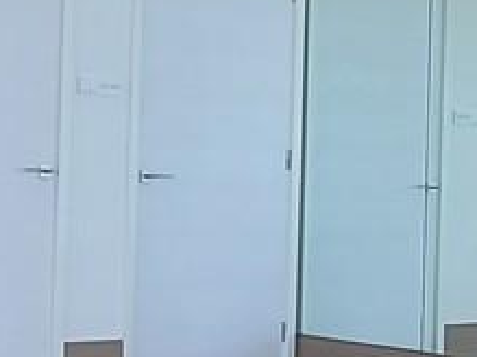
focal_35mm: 95
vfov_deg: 15.5
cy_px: 202
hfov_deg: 20.7
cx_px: 233
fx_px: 1308
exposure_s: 1/120
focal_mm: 2.2
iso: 80
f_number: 2.2
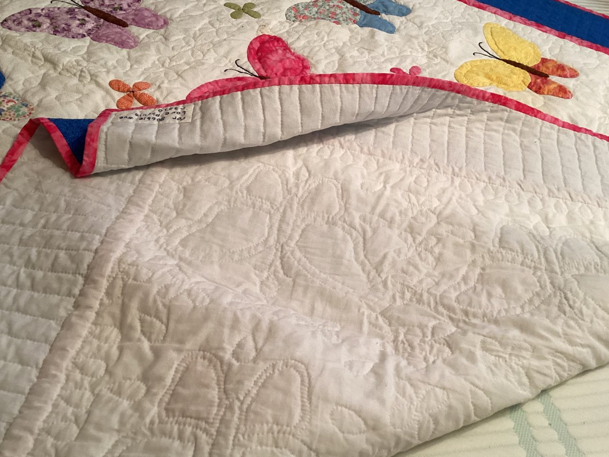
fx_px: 633
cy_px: 231
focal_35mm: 36
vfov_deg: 39.7
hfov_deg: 51.4
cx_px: 301
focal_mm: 3.3
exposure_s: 1/50
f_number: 2.4
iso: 200
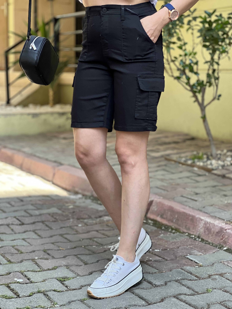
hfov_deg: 19.1
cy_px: 154
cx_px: 116
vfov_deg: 25.3
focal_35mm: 77
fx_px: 688
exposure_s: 1/121
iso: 80
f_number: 2.8
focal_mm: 9
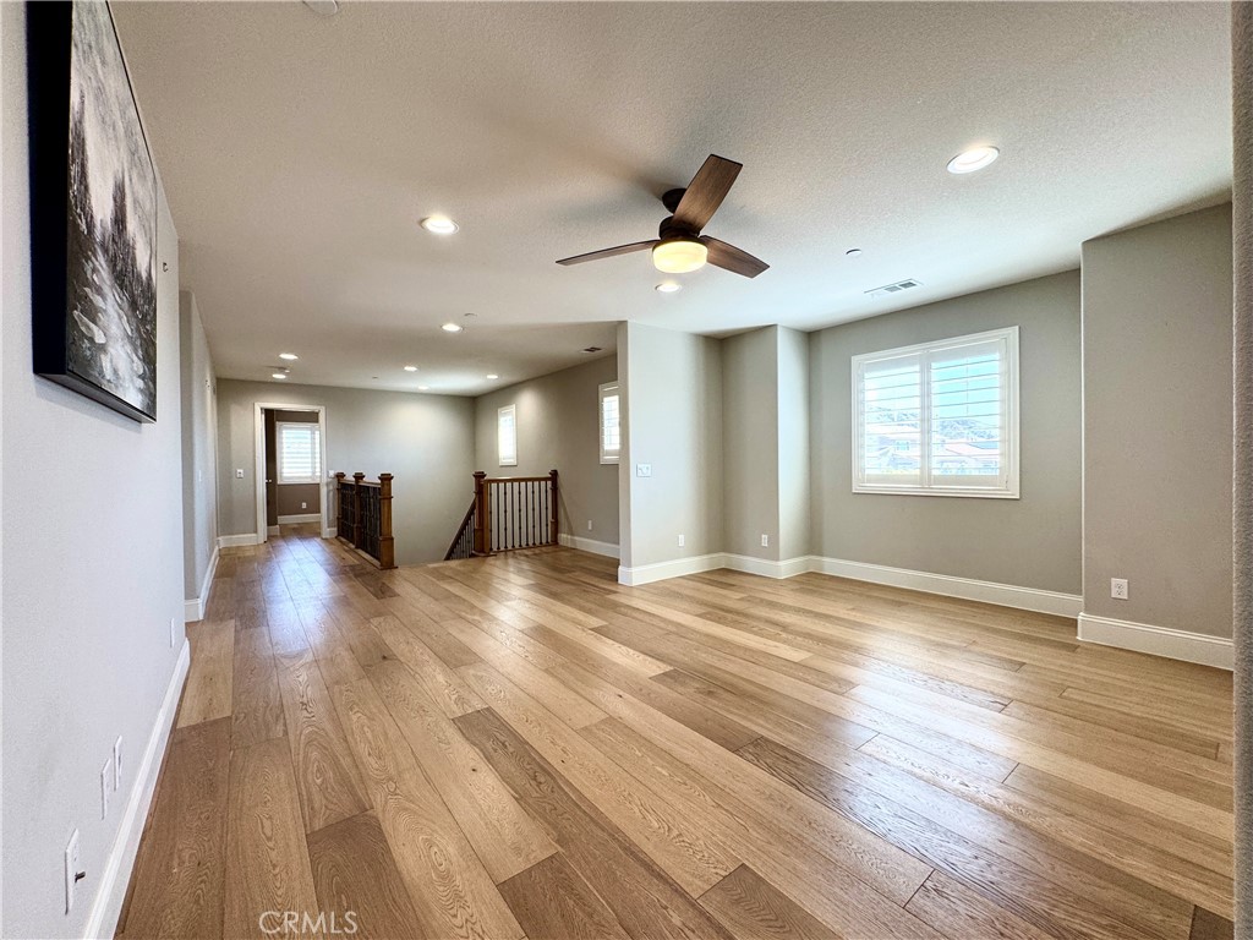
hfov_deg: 102.1
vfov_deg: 85.7
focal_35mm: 14
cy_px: 470
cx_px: 626
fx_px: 507
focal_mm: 2.22
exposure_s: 1/120
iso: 100
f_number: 2.2
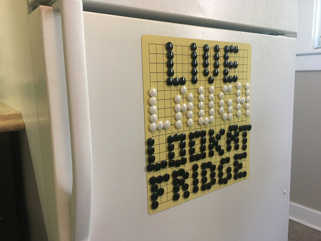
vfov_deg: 48.2
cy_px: 120
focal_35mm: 29
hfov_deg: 61.7
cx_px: 160
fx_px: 269
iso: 125
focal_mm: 4.15
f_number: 2.2
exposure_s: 1/30
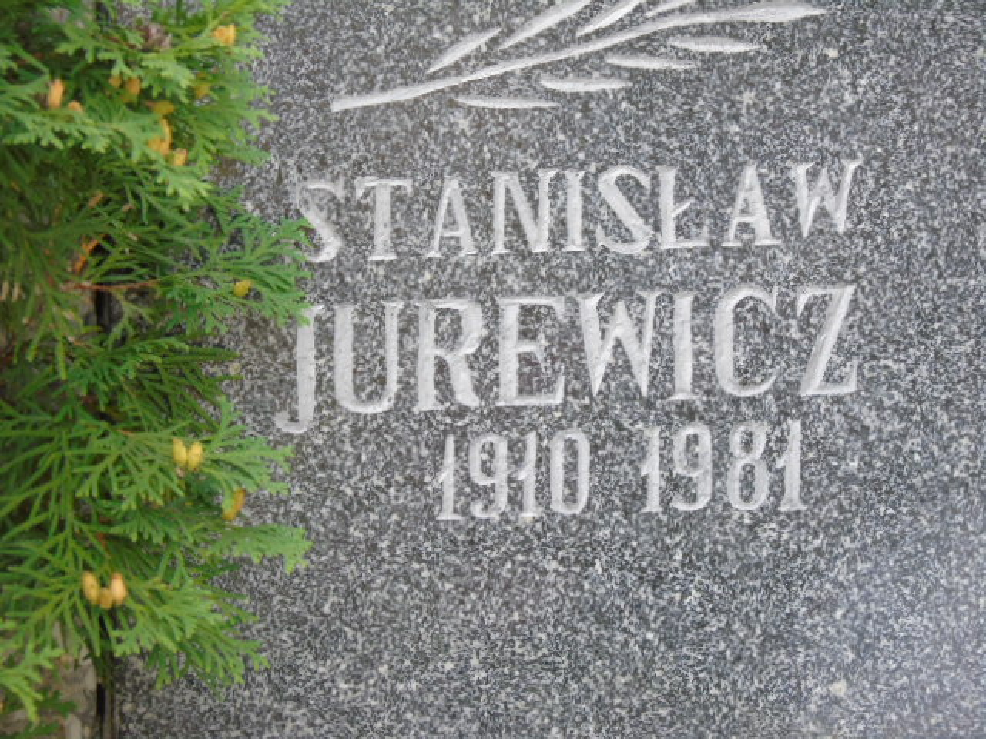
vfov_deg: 5.3
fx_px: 7919
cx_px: 493
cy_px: 370
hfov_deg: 7.1
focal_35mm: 278
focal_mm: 50
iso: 400
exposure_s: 1/100
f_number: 4.9
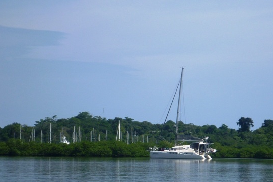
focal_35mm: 162
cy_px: 93
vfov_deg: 8.5
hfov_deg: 12.7
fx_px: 1229
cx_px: 135
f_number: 5.9
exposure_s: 1/500
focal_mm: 22.8
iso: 100
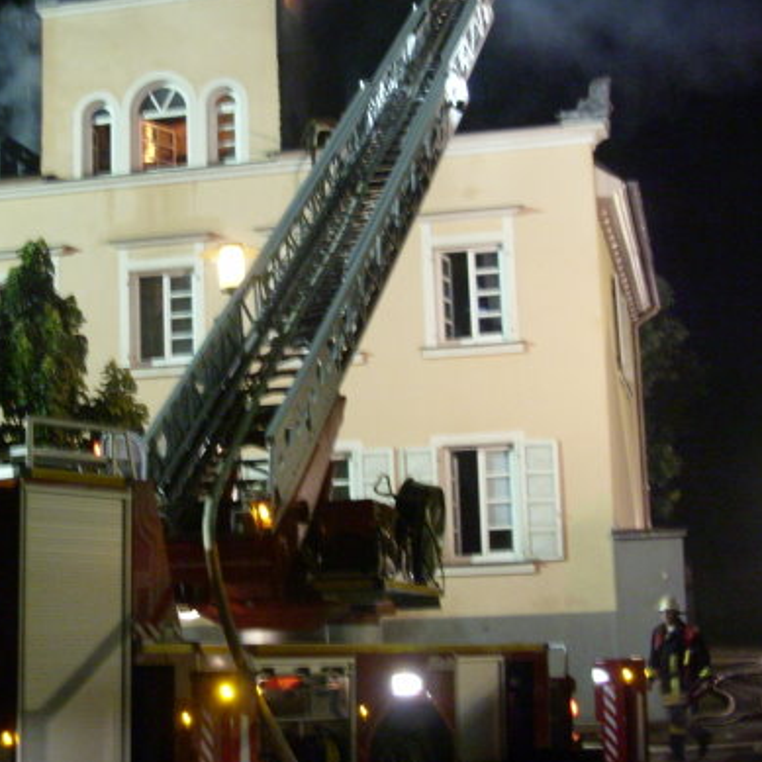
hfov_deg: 24.8
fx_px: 1718
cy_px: 298
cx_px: 219
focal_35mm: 69
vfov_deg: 24.9
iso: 300
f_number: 2.8
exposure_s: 1/12
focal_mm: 6.3
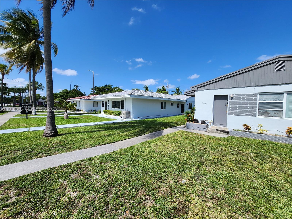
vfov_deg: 89.9
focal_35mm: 13
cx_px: 146
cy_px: 110
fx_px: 110
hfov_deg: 106.2
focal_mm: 1.74
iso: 32
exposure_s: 1/1513
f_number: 2.2
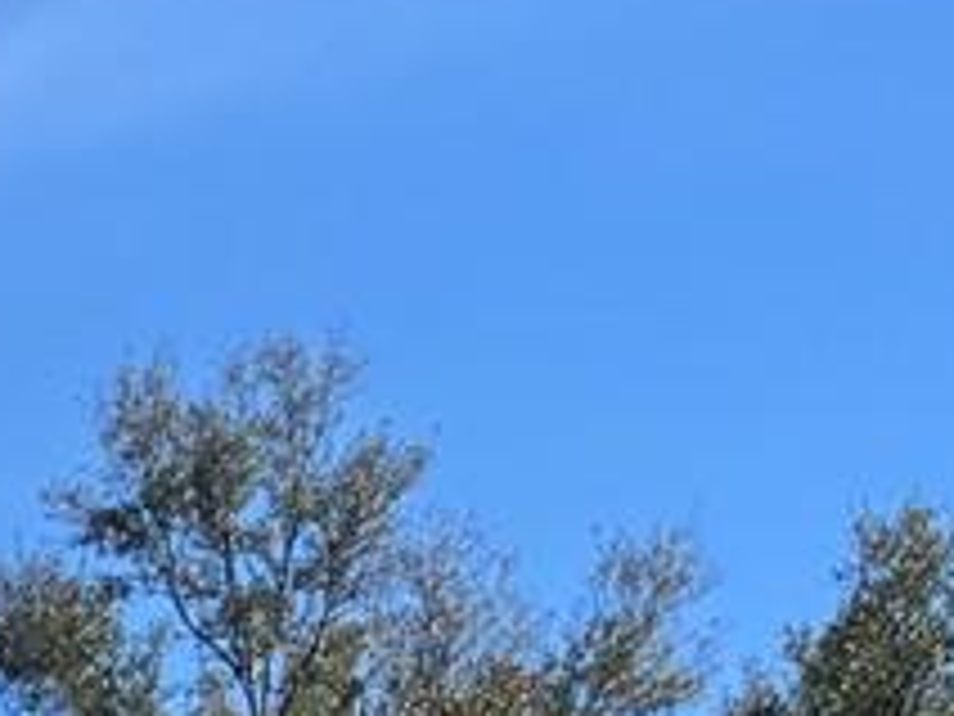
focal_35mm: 196
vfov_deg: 6.4
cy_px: 2634
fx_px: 5402
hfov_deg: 8.0
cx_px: -2295
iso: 50
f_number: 1.6
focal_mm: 5.96
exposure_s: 1/3788
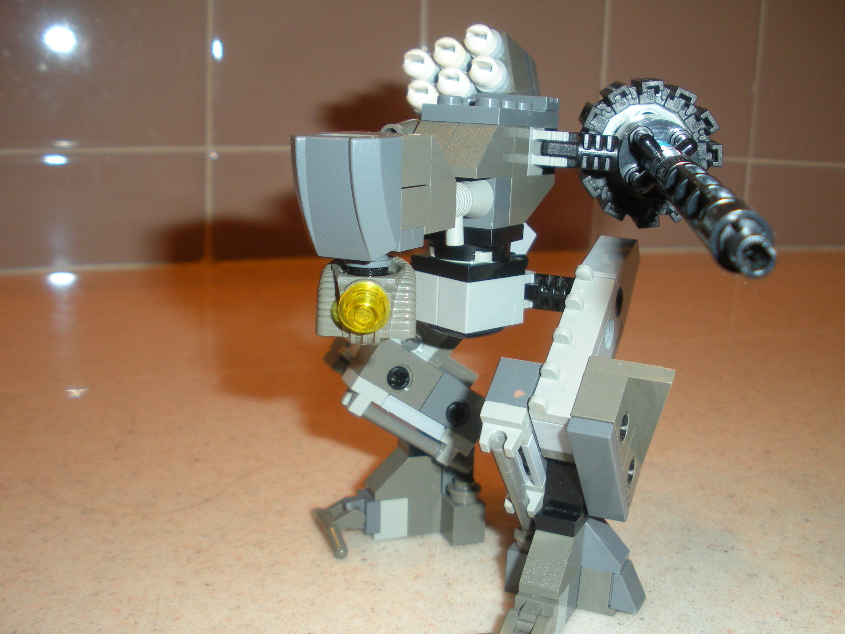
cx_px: 464
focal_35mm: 41
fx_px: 1001
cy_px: 348
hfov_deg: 45.7
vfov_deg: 35.1
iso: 64
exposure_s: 1/30
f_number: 3.5
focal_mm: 6.3
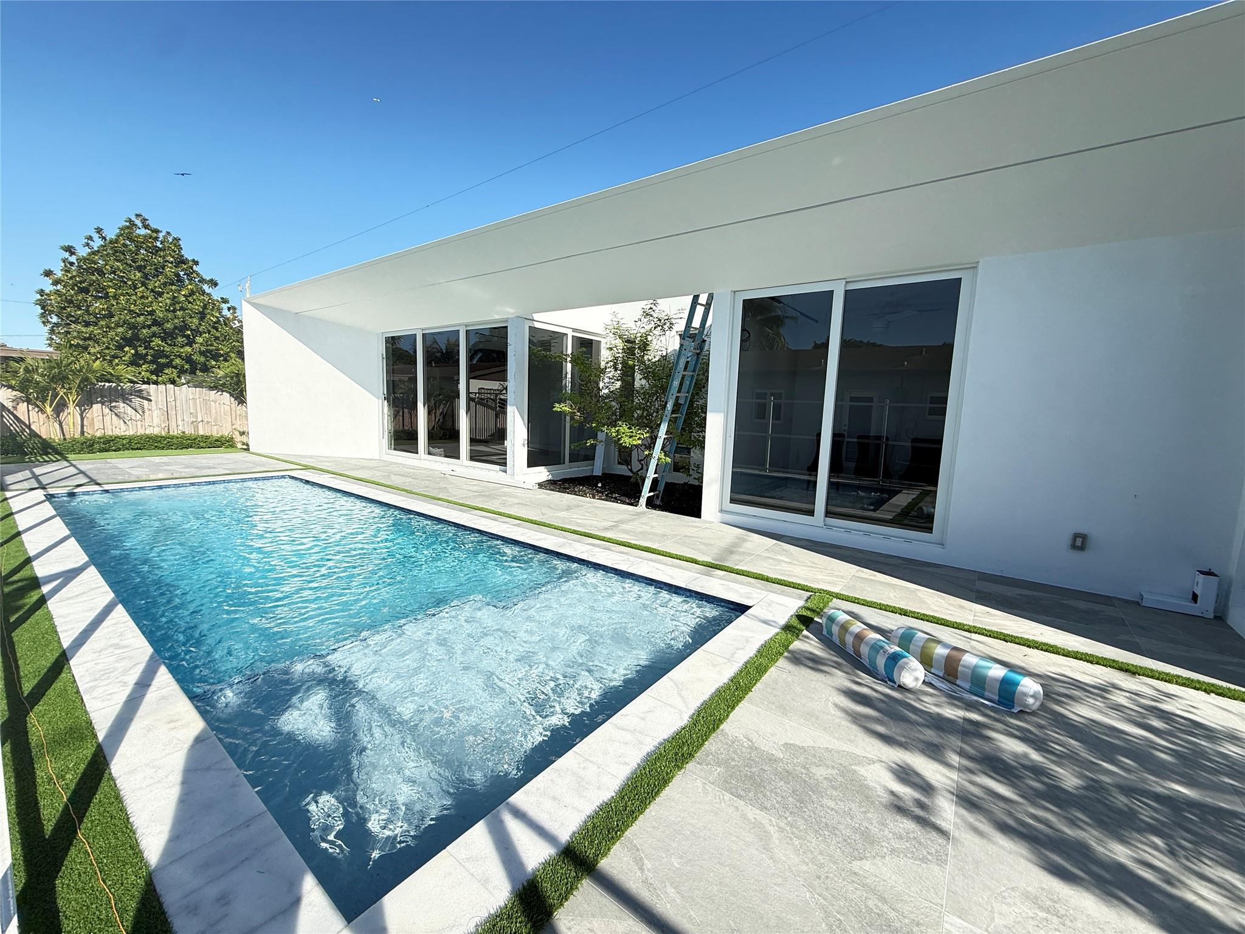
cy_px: 467
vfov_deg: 85.7
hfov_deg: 102.1
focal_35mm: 14
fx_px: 504
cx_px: 622
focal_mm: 2.22
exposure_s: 1/579
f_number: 2.2
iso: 50
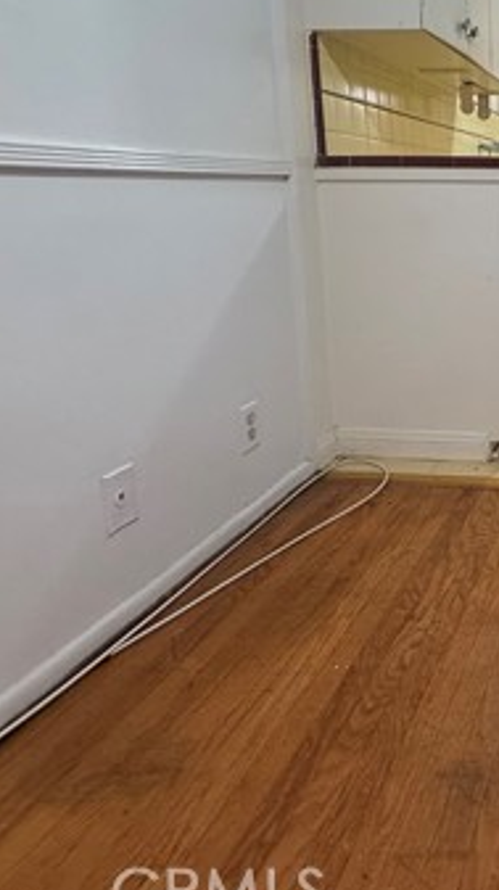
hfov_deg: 31.8
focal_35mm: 29
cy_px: 296
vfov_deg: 64.4
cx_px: 631
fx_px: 684
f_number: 2.2
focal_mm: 2.22
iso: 250
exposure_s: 1/60
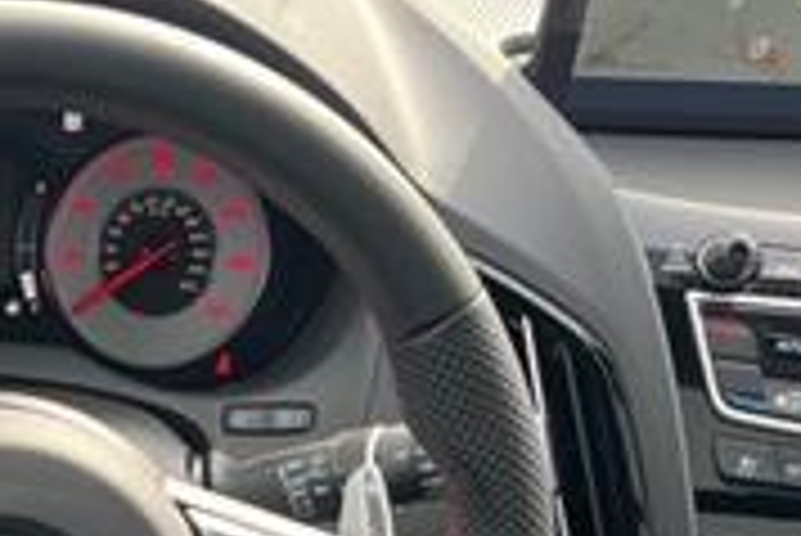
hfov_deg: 20.1
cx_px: -72
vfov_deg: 12.7
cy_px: 991
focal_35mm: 97
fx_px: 2160
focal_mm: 5.1
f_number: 1.6
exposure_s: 1/121
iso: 50
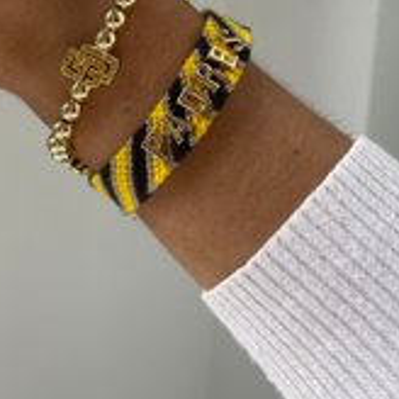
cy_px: -22
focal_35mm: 56
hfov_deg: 30.4
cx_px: 151
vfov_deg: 28.2
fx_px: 730
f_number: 1.6
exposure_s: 1/121
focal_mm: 4.2
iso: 40
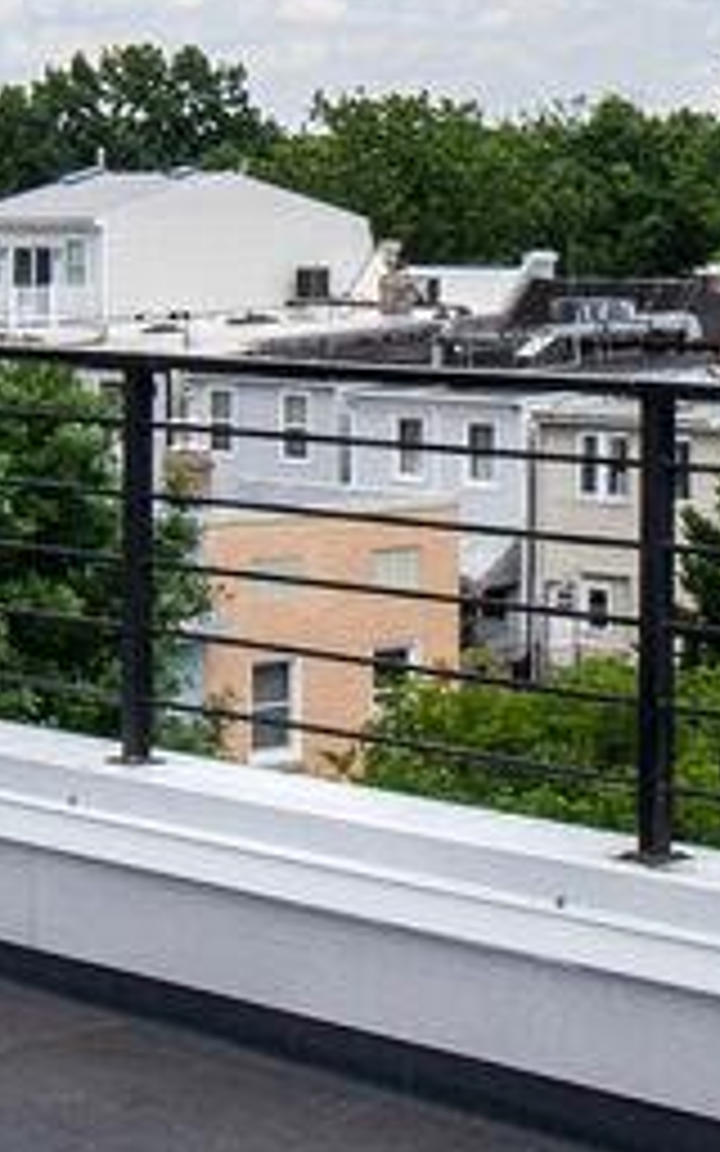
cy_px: 189
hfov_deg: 12.7
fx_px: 3234
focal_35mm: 103
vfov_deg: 19.9
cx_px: 418
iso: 200
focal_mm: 10
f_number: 10
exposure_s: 1/500
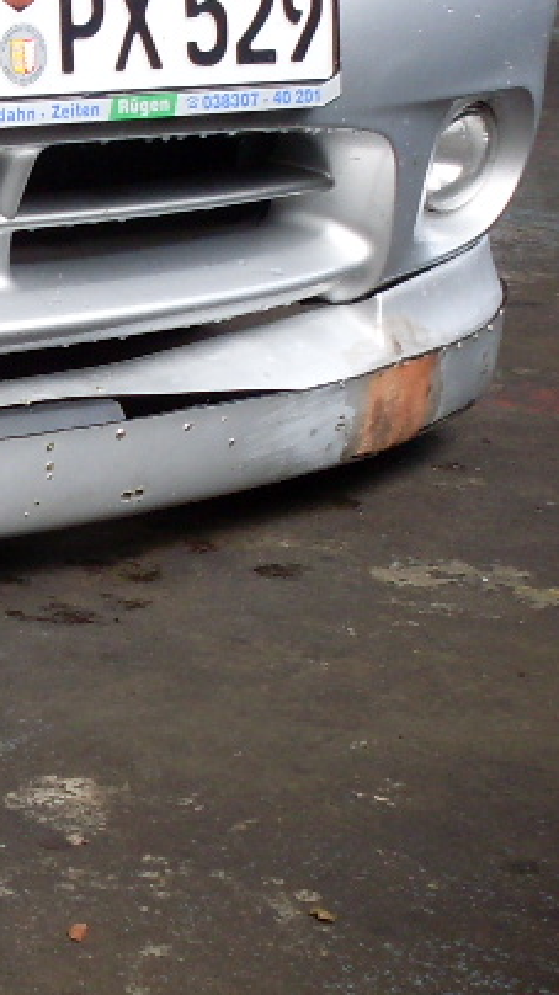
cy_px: 522
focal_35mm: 105
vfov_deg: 20.4
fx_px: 2769
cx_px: -64
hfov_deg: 11.4
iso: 80
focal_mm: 6.3
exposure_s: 1/90
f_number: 2.8
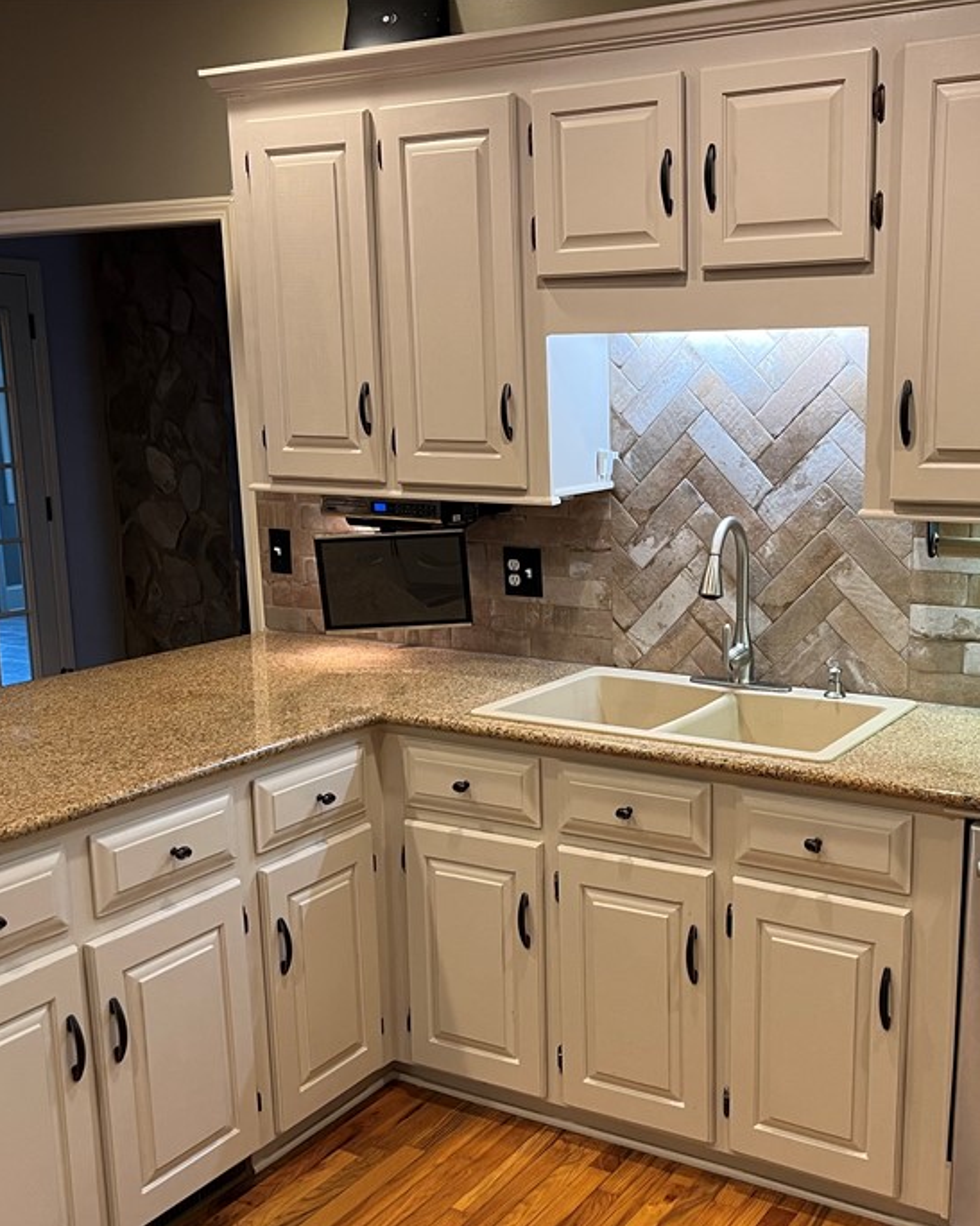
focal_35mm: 38
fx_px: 1378
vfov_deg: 47.9
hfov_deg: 38.8
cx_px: 641
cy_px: 681
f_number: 1.6
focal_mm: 5.1
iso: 125
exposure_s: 1/60
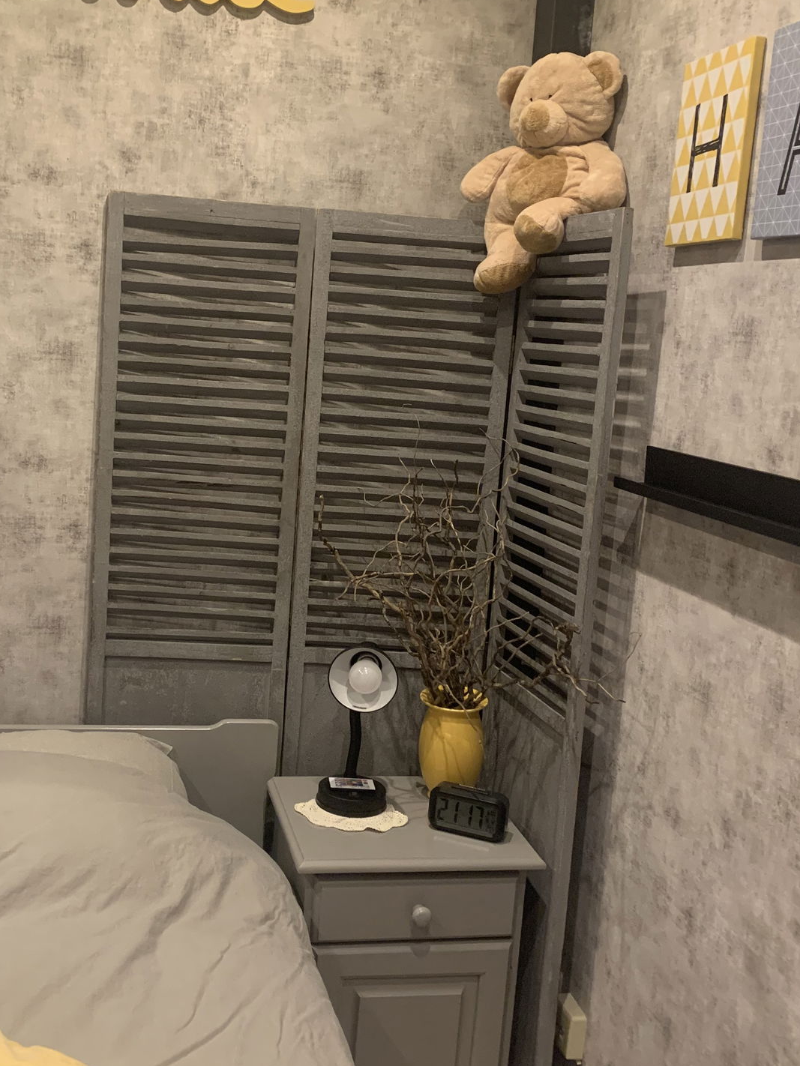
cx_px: 305
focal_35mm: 39
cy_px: 507
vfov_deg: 47.8
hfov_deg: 36.6
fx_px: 1201
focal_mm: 4.25
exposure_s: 1/51
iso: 400
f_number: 1.8
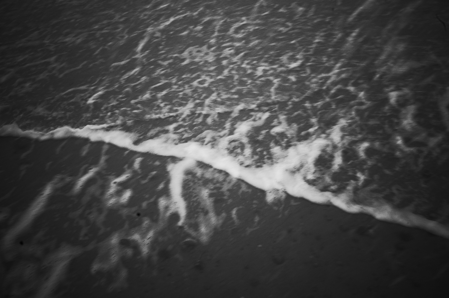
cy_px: 149
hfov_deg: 65.6
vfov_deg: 46.2
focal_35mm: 28
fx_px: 349
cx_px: 224
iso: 125
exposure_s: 1/30
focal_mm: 18.3
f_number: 7.1
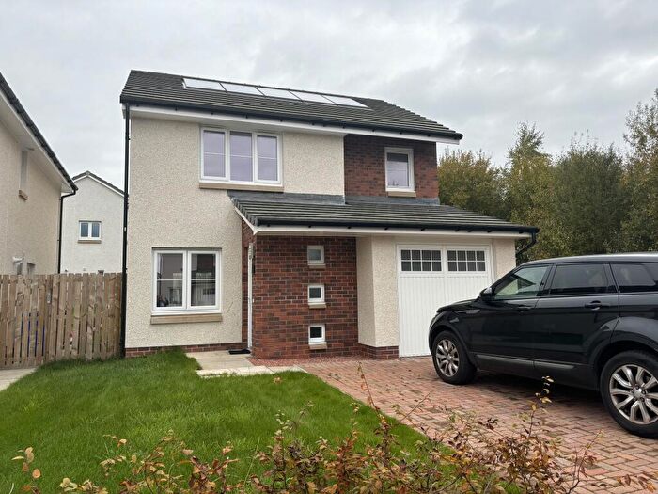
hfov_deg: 67.3
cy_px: 247
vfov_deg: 53.1
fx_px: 494
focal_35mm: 26
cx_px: 329
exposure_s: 1/138
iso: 32
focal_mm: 5.96
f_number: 1.6
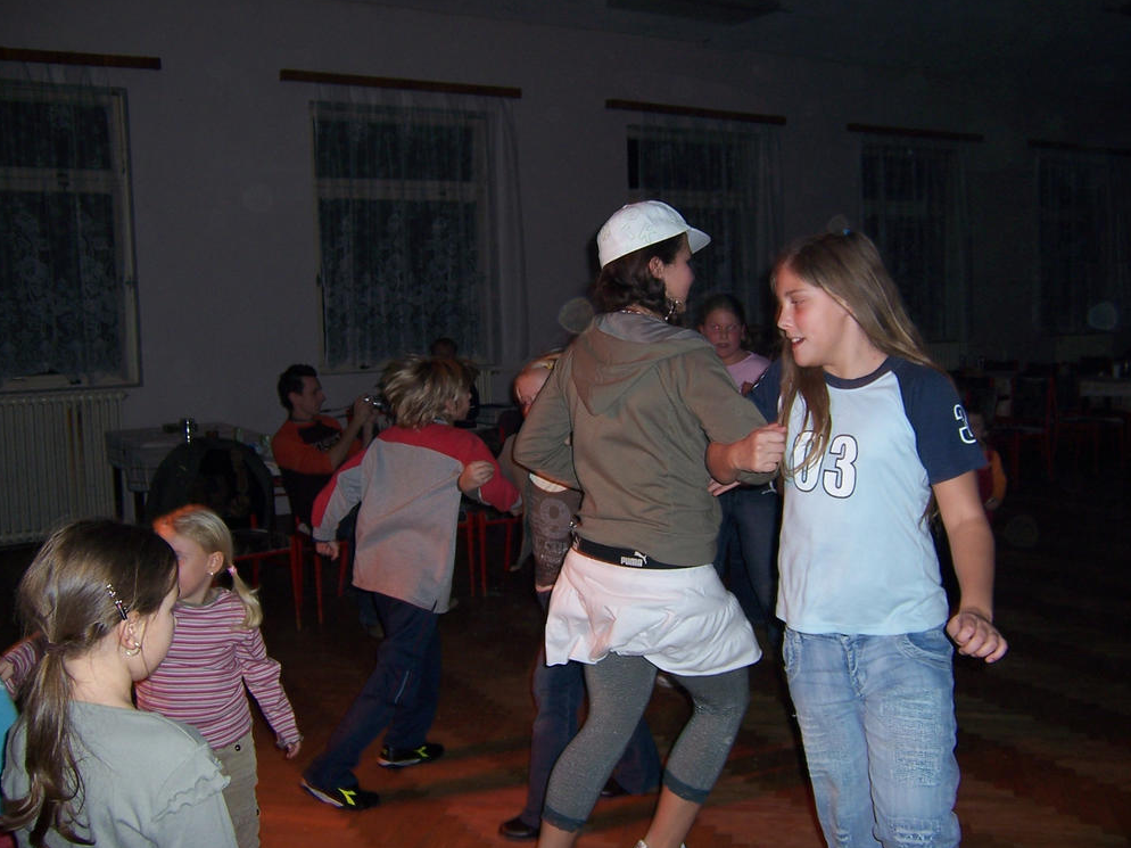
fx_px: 1111
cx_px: 568
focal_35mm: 34
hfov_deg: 54.0
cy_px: 414
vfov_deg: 41.8
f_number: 2.8
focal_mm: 5.5
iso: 80
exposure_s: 1/60
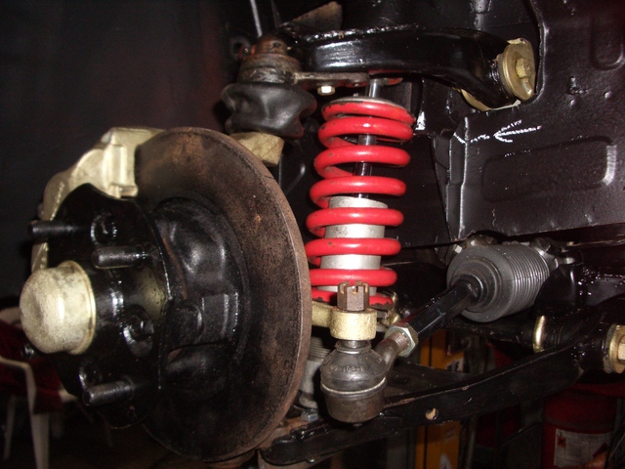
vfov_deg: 40.7
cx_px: 312
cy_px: 234
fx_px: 632
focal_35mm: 35
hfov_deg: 52.6
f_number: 2.6
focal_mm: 5.8
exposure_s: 1/60
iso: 200
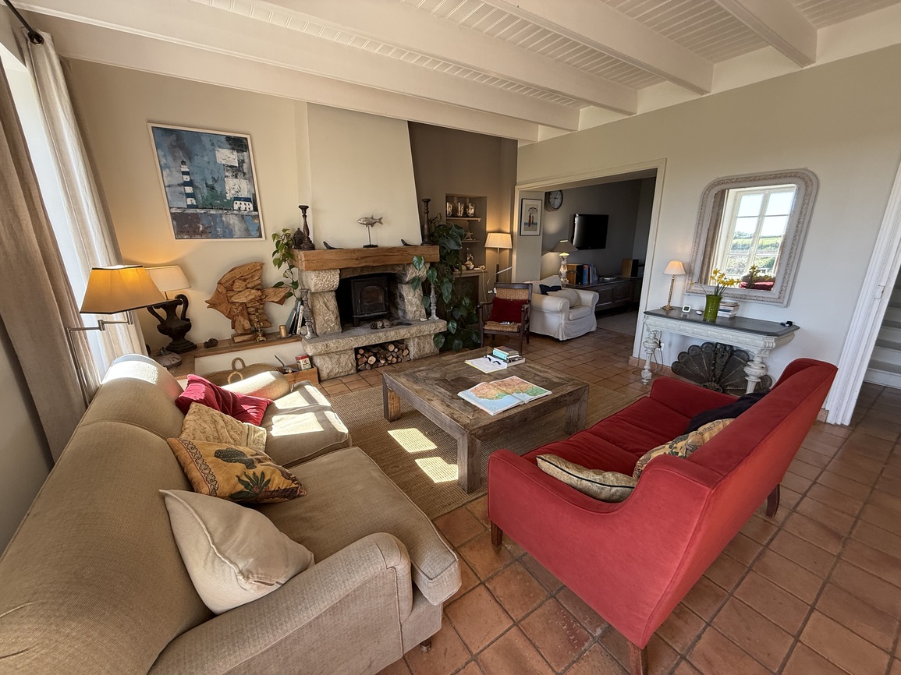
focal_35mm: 14
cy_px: 338
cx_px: 450
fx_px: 364
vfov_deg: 85.7
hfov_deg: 102.1
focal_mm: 2.22
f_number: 2.2
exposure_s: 1/99
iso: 160
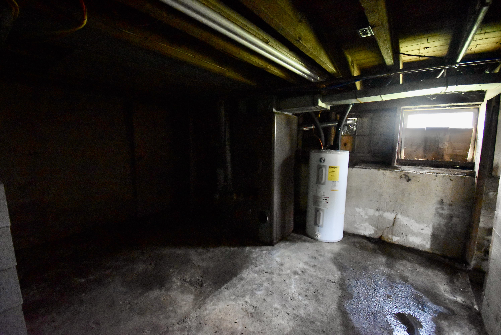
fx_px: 209
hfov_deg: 100.3
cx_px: 250
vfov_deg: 77.4
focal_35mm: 15
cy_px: 168
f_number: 4.5
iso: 8000
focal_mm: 10
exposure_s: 1/125
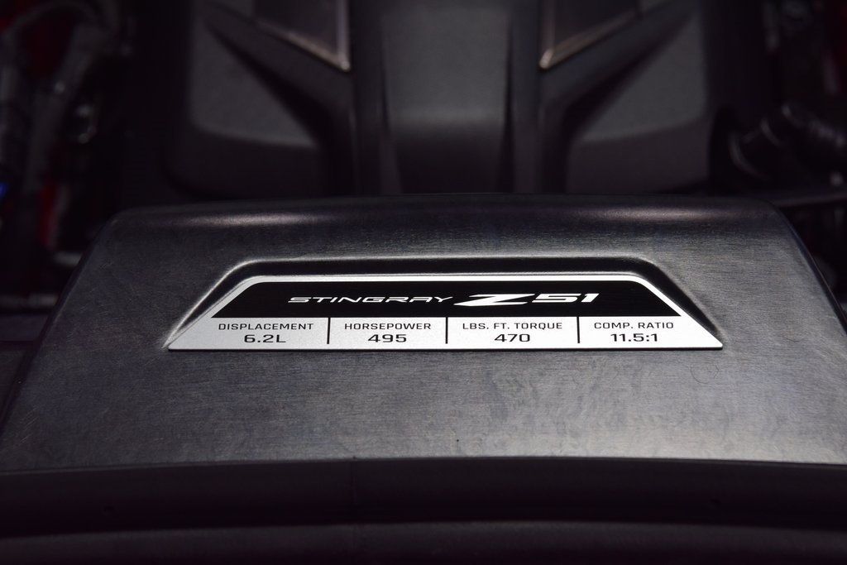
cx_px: 424
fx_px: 2471
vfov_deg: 13.0
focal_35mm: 105
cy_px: 282
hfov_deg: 19.5
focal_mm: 70
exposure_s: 1/50
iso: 400
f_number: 8
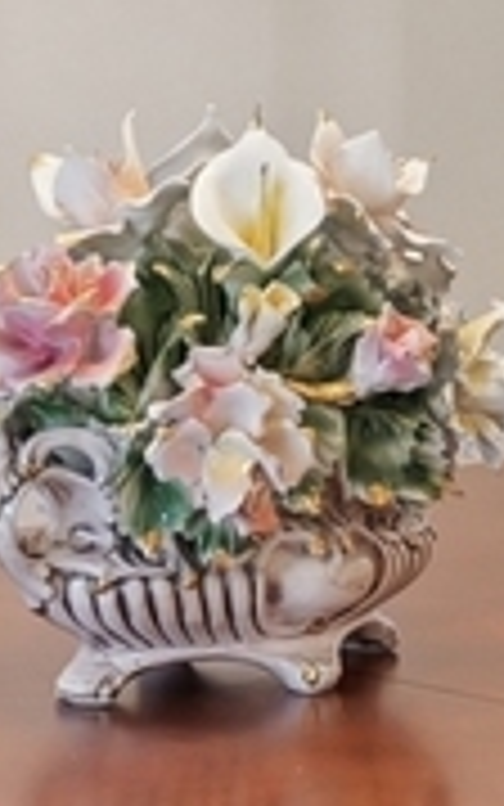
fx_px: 3250
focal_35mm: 148
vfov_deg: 13.9
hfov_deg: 8.8
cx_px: 34
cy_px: -41
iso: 1000
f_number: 4
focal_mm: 16
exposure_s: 1/160
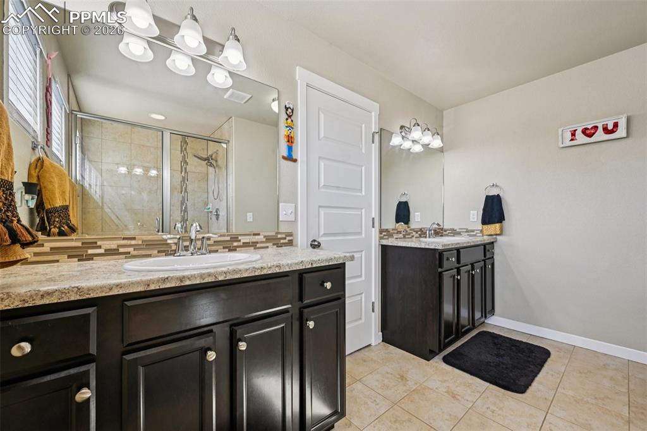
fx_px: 252
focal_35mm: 14
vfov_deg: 81.2
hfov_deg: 104.3
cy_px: 216
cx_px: 324
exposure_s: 1/15
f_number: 11
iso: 200
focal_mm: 14
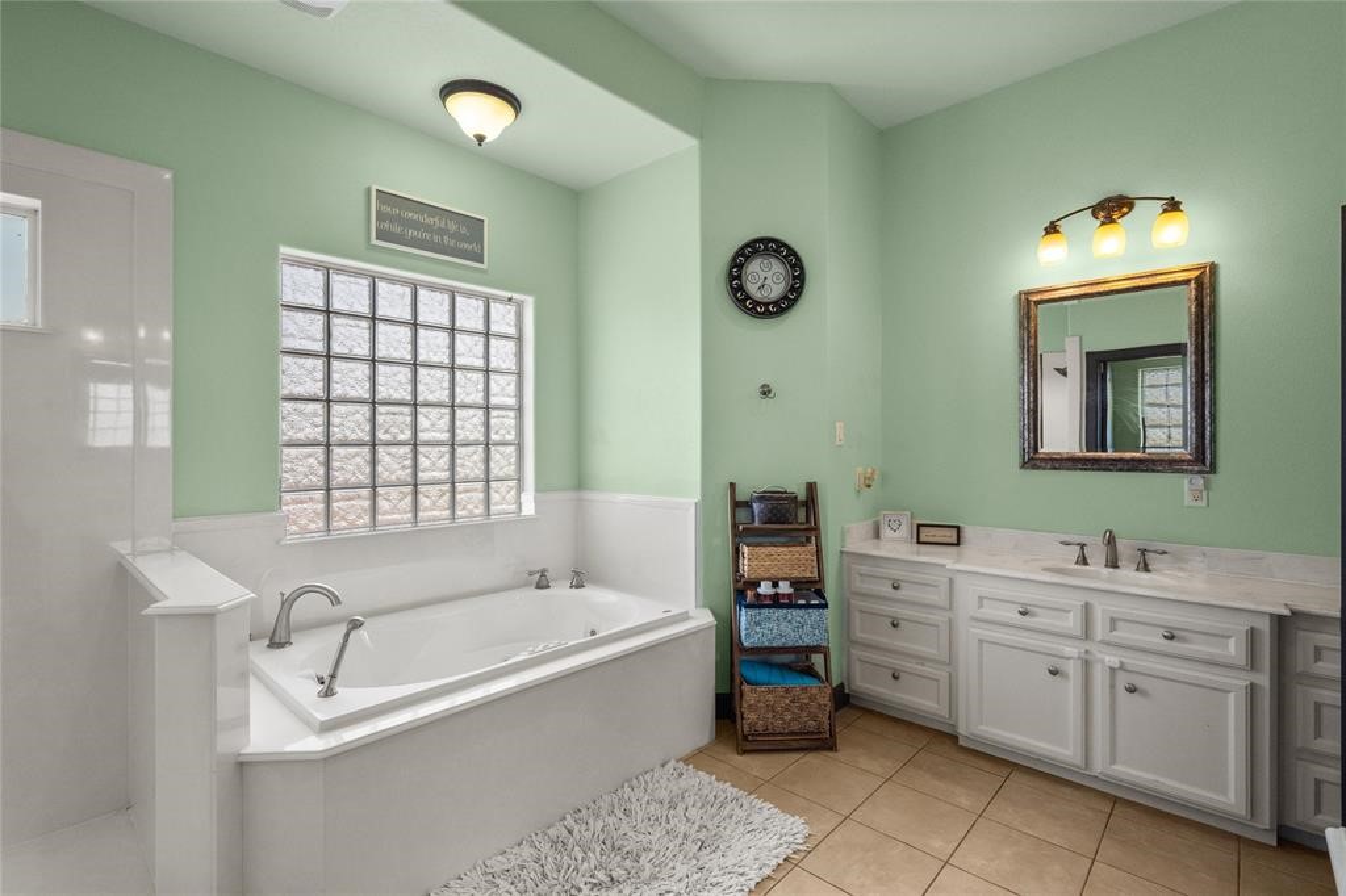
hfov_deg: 96.8
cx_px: 673
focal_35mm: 16
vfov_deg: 73.7
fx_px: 598
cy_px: 448
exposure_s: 1/20
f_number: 8
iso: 1250
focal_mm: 16
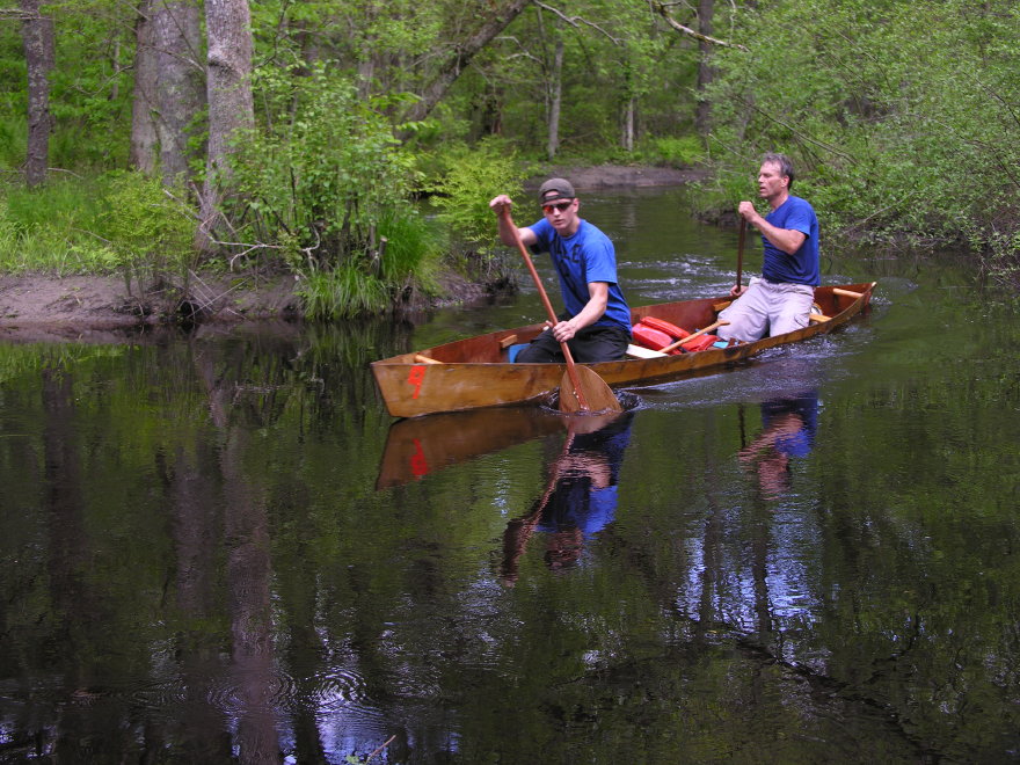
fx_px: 1591
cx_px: 510
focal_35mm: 54
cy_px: 382
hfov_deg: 35.5
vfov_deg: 27.0
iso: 50
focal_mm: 13.8
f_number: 3.1
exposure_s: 1/125
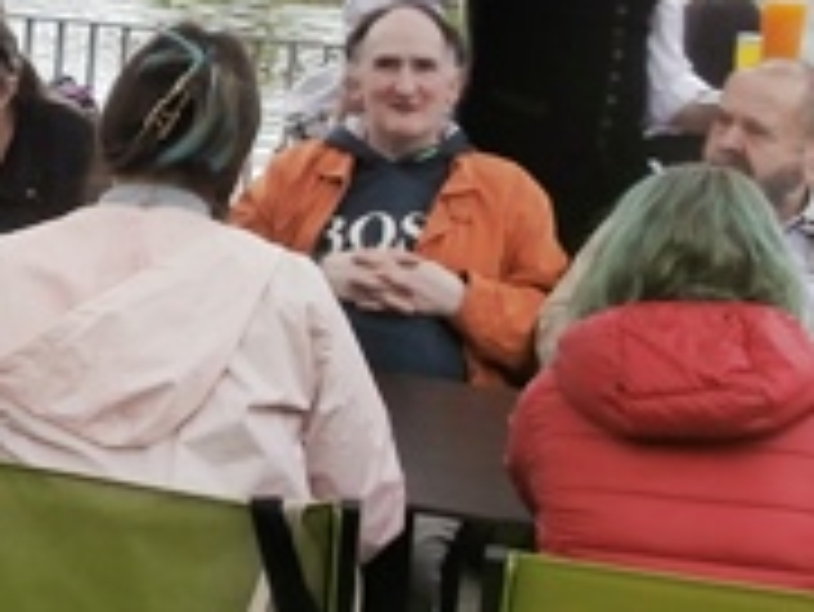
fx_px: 2000
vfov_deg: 17.2
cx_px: -4
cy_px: 86
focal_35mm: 85
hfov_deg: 22.1
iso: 100
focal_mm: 4.2
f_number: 7.9
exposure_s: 1/60
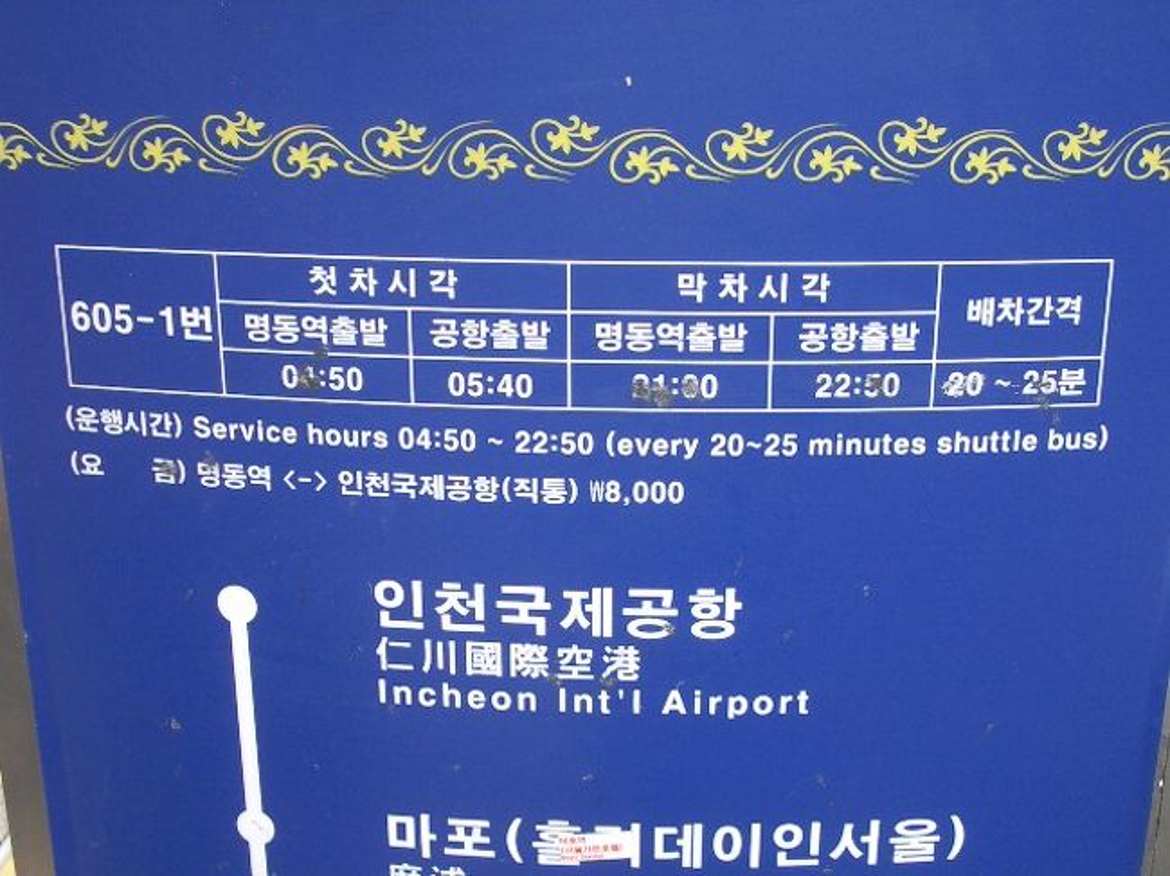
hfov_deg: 38.9
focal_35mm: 49
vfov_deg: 29.7
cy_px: 438
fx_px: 1656
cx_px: 585
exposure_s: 1/50
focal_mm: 8.2
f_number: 3.1
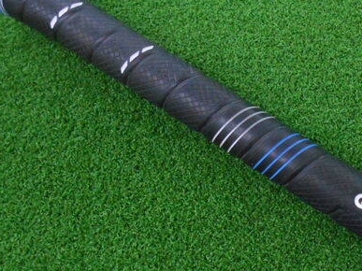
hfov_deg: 42.8
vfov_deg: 33.6
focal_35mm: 43
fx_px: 450
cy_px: 123
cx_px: 263
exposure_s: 1/100
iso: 800
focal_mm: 4.6
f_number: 3.2
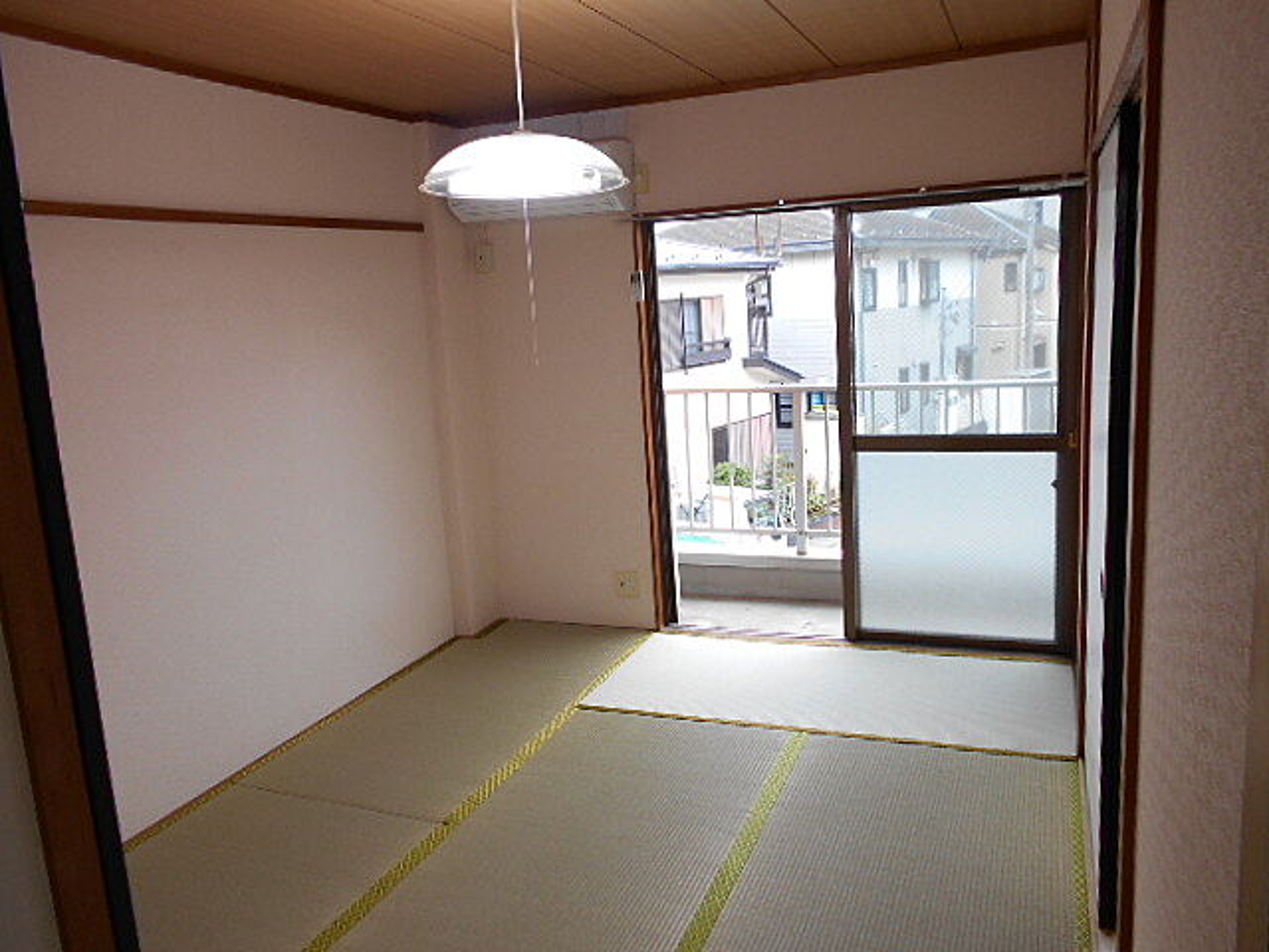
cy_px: 476
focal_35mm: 26
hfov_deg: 67.3
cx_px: 634
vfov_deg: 53.1
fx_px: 953
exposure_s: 1/30
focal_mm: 4.6
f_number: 3.2
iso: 80
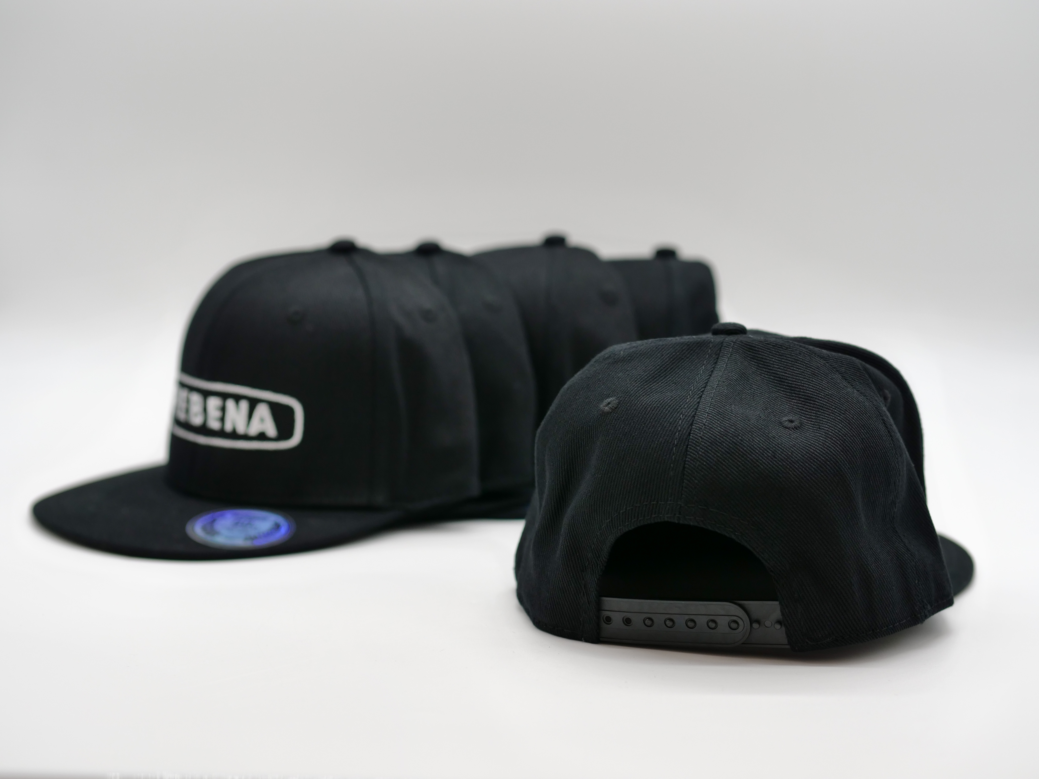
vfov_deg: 17.2
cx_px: 520
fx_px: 2581
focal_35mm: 86
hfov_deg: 22.8
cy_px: 390
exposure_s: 1/500
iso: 200
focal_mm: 43
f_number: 2.2
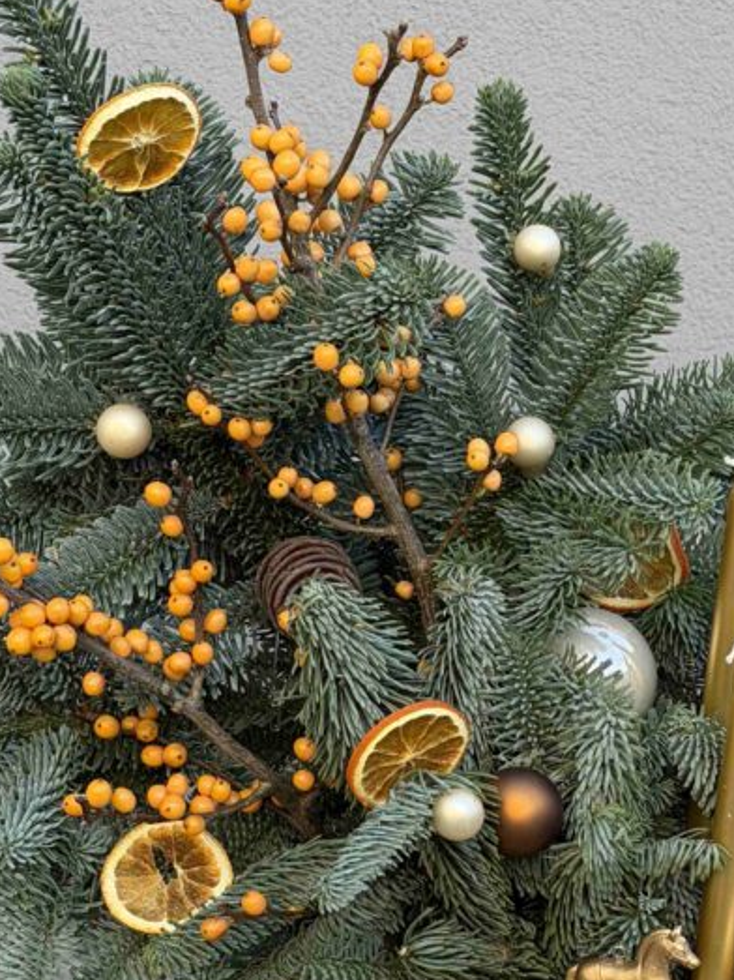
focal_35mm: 94
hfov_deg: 15.7
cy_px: 697
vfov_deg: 20.8
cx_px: 442
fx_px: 2659
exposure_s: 1/179
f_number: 1.78
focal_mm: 6.76
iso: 50
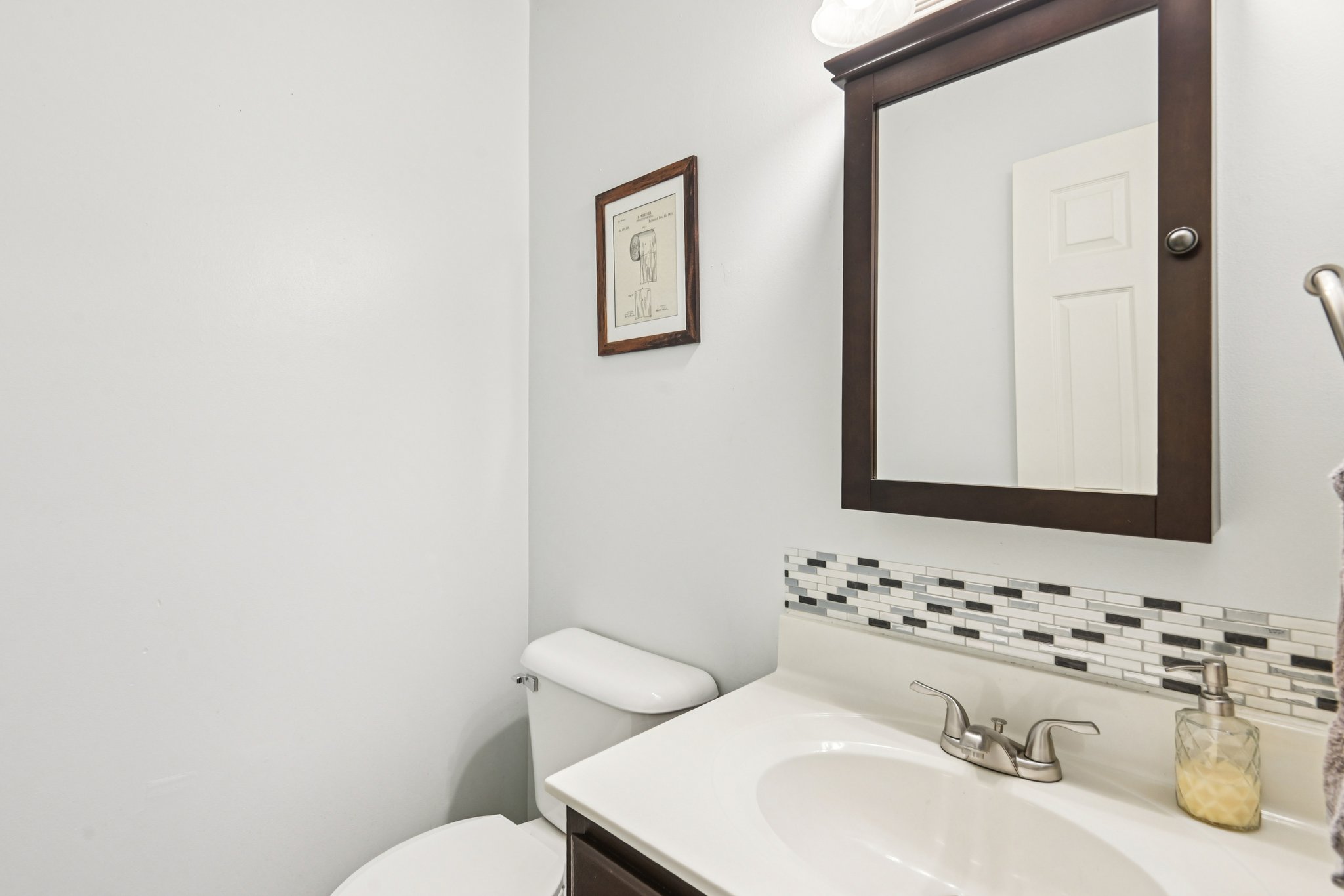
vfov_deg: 73.7
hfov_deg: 96.7
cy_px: 448
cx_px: 672
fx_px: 597
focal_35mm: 16
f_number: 8
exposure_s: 1/13
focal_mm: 16
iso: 400
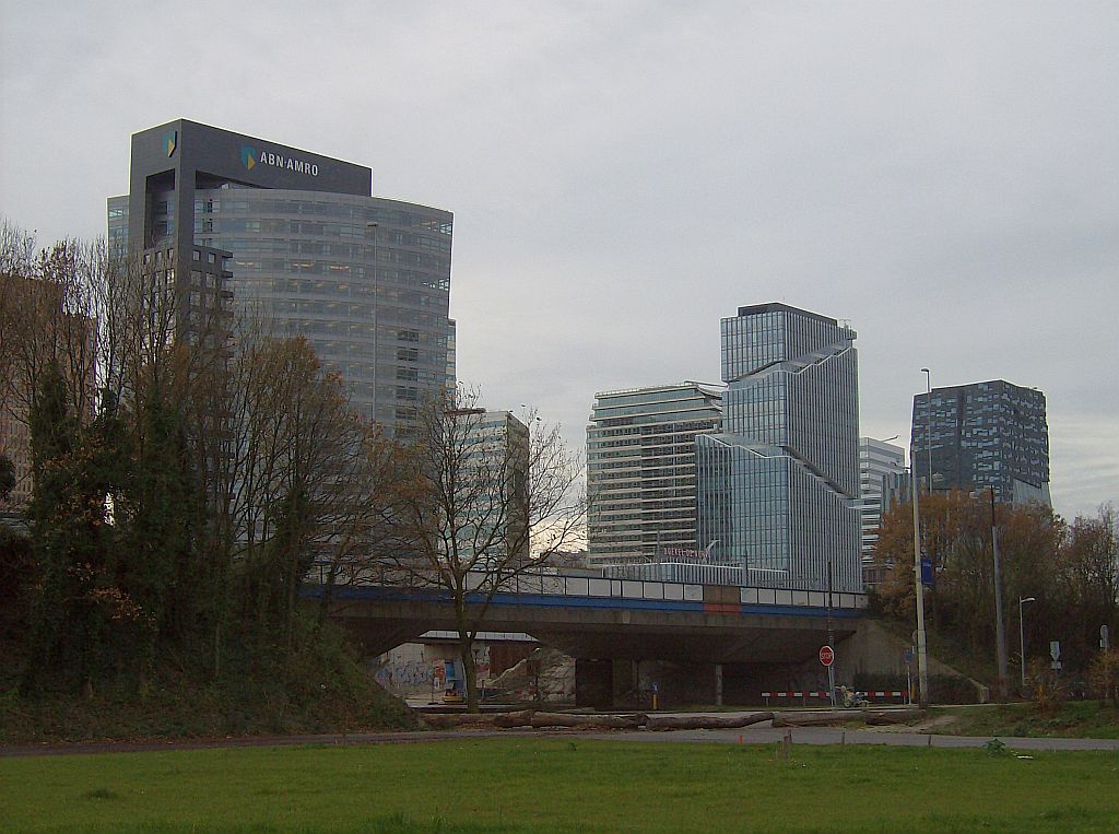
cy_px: 417
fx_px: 1806
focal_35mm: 56
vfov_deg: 26.0
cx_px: 560
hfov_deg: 34.4
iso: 100
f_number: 5.6
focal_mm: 9.3
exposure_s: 1/239
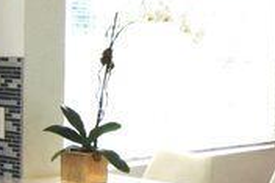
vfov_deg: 11.1
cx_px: 154
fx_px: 937
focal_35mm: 123
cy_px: 61
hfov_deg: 16.7
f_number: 4
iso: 100
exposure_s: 1/160
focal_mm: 15
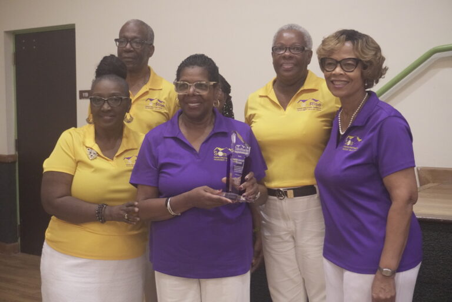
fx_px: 640
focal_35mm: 51
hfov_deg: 38.9
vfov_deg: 26.5
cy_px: 151
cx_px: 226
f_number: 5
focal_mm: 34
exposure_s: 1/100
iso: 6400
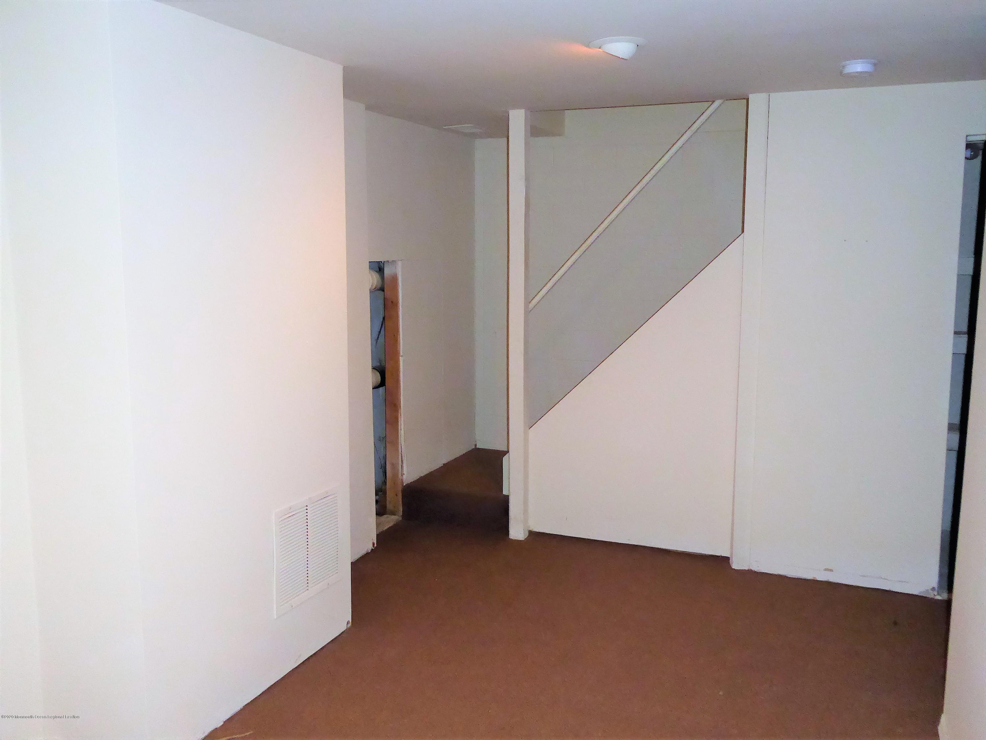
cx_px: 493
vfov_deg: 45.4
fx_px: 883
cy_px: 370
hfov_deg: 58.4
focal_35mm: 31
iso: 800
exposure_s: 1/60
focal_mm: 5.4
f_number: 3.5
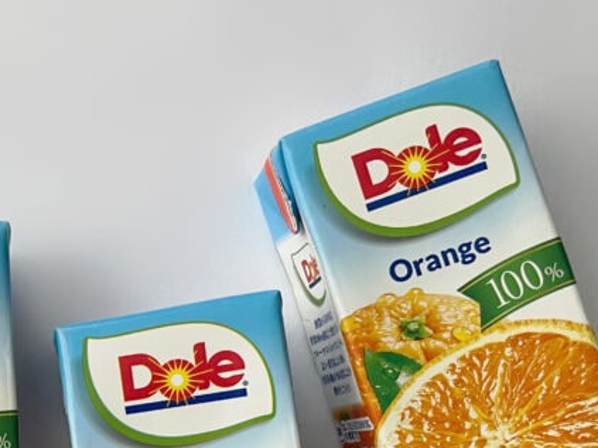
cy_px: 499
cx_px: -10
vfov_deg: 22.0
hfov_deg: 28.7
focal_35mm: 63
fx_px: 1088
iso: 125
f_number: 1.6
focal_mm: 4.2
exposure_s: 1/90
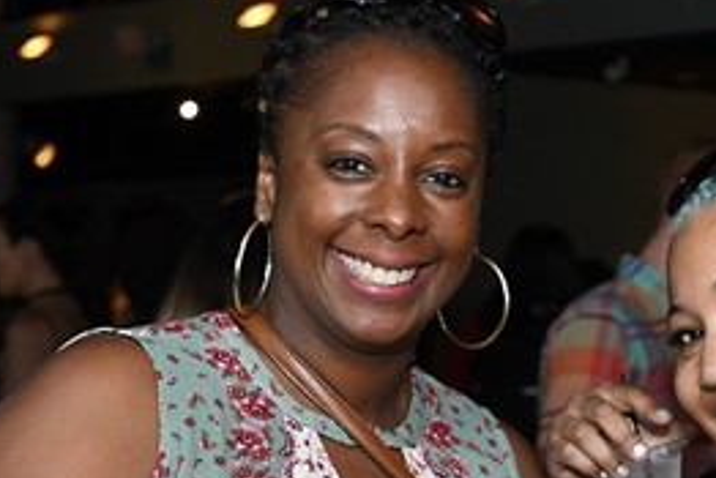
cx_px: 533
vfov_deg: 12.4
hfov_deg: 18.5
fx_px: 2190
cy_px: 351
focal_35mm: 110
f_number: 3.5
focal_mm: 35
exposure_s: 1/125
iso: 800
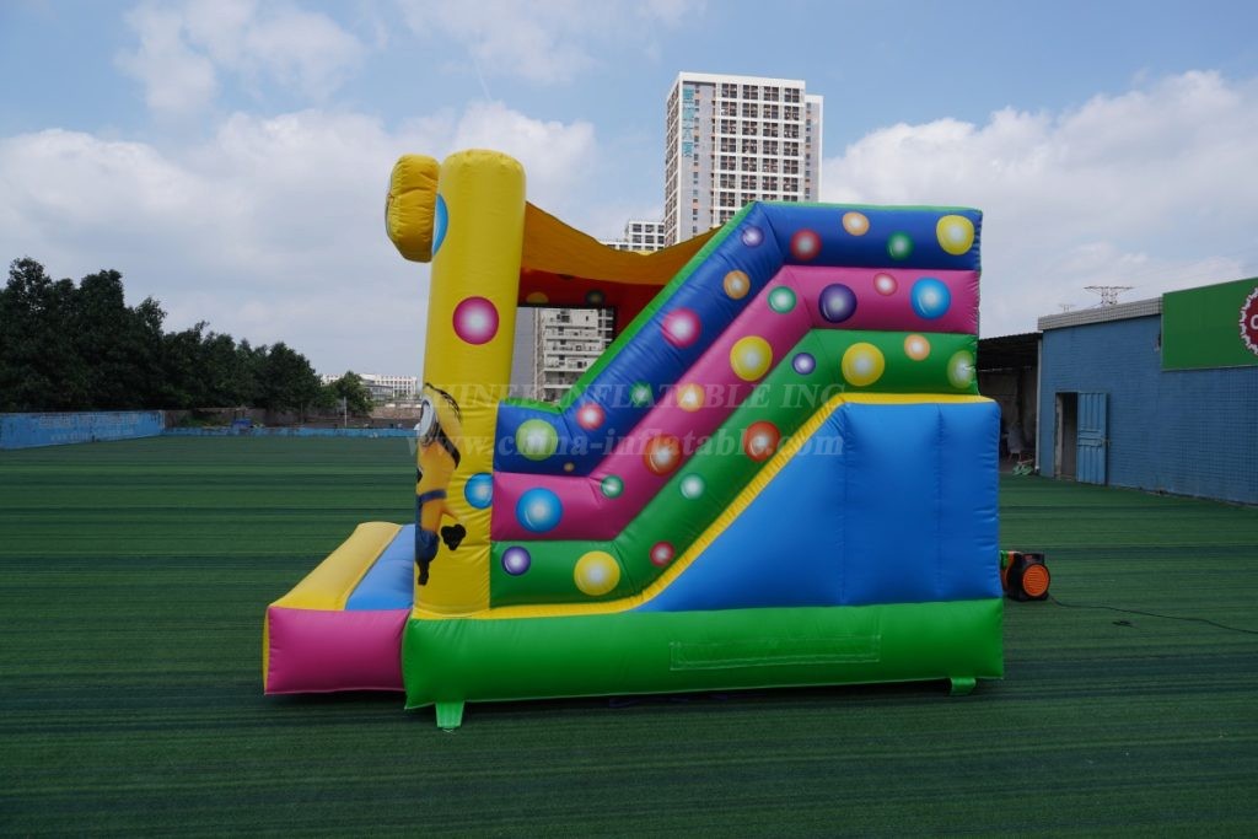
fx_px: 839
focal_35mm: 24
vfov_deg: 53.1
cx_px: 629
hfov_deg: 73.7
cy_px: 420
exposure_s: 1/320
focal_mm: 16
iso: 100
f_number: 8
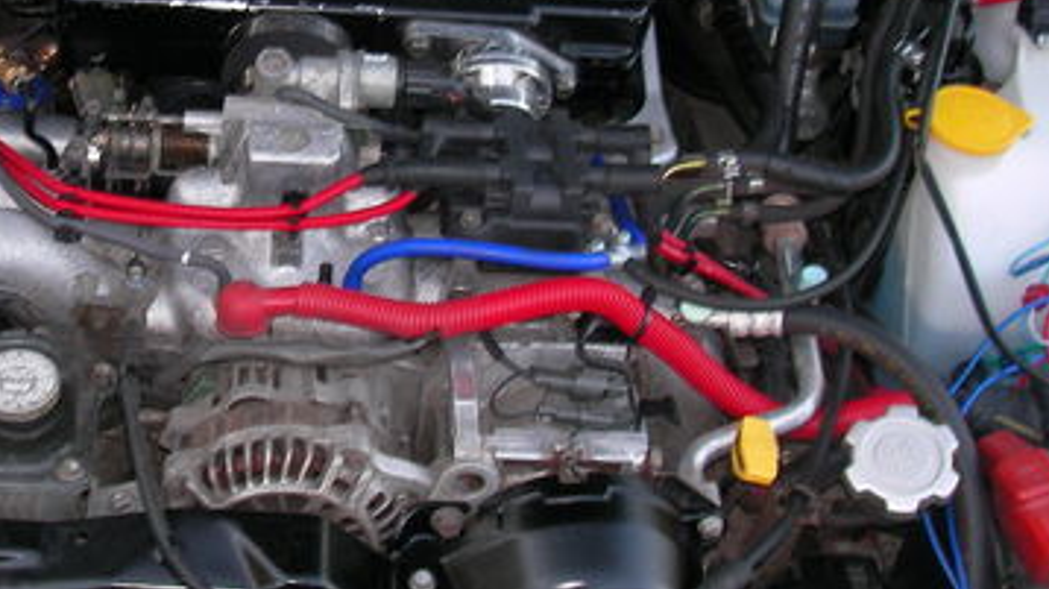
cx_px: 229
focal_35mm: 74
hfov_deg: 28.1
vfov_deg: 16.2
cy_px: 144
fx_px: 2057
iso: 50
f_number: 3.3
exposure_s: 1/30
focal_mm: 6.3
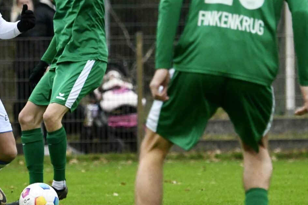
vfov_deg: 2.3
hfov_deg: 3.4
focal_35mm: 607
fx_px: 5193
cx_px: 23
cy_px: 73
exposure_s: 1/1600
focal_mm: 280
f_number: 5.6
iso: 8000
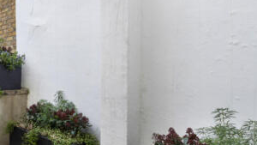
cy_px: 81
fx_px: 218
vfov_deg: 36.7
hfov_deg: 50.6
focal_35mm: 32
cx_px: 6
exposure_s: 1/80
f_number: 8
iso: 400
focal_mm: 14
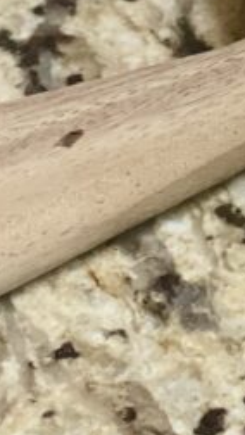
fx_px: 2653
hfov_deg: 4.9
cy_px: -193
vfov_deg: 9.2
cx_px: 863
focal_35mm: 230
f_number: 2
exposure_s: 1/40
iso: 160
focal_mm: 6
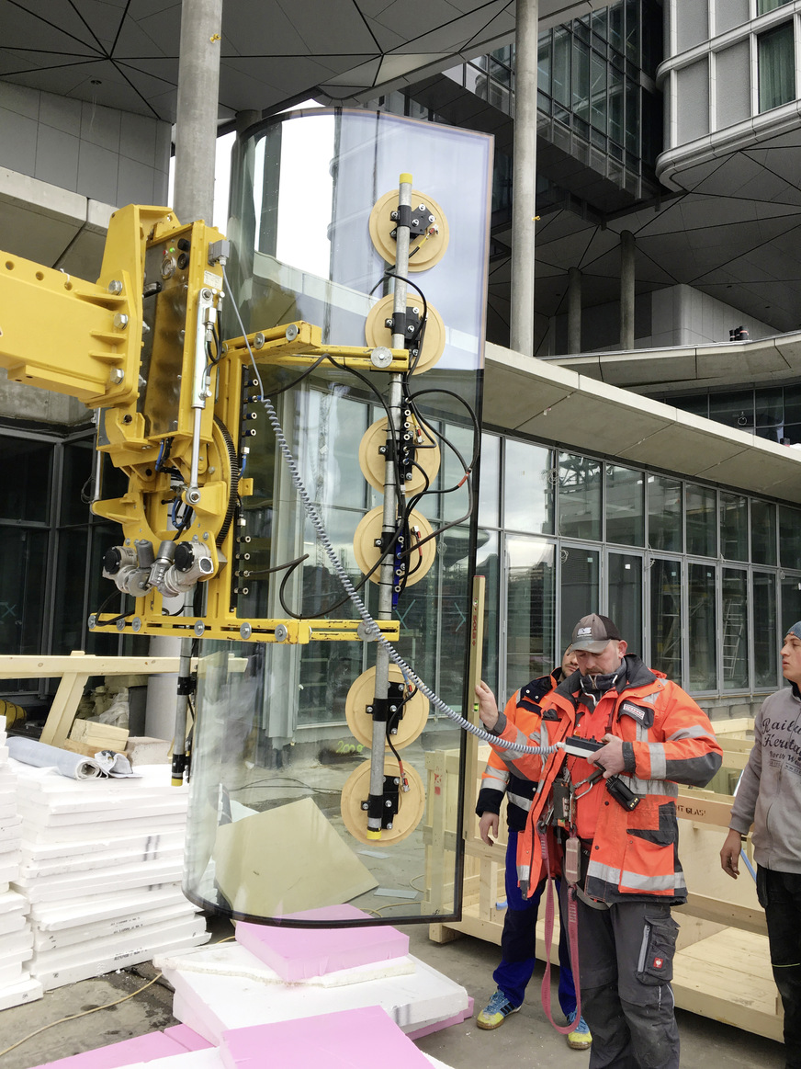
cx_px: 400
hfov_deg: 48.2
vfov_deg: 61.7
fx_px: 895
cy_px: 534
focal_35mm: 29
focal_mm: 4.15
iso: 32
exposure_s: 1/100
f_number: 2.2
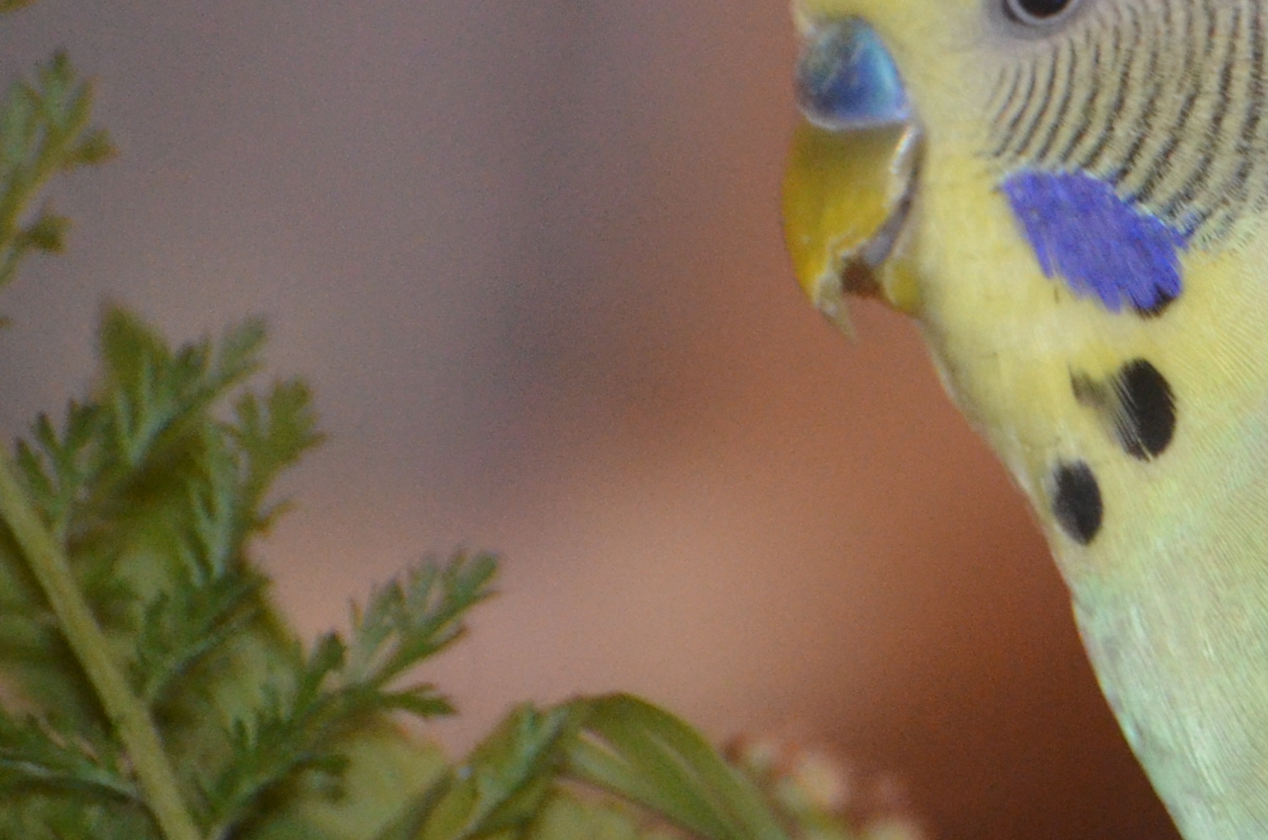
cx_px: 1816
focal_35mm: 1096
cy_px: 631
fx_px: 38525
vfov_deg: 1.2
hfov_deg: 1.9
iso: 2000
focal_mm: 220
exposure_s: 1/60
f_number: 6.3
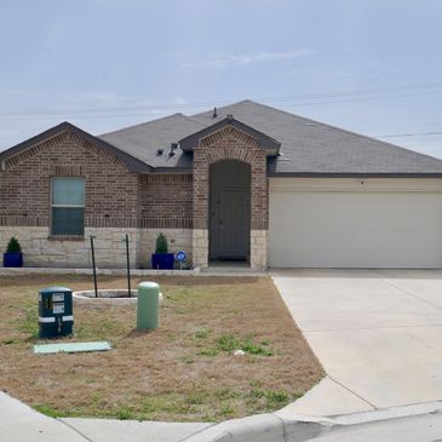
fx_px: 665
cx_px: 245
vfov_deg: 36.8
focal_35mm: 46
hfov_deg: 36.8
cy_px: 226
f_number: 10
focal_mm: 19
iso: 200
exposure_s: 1/500
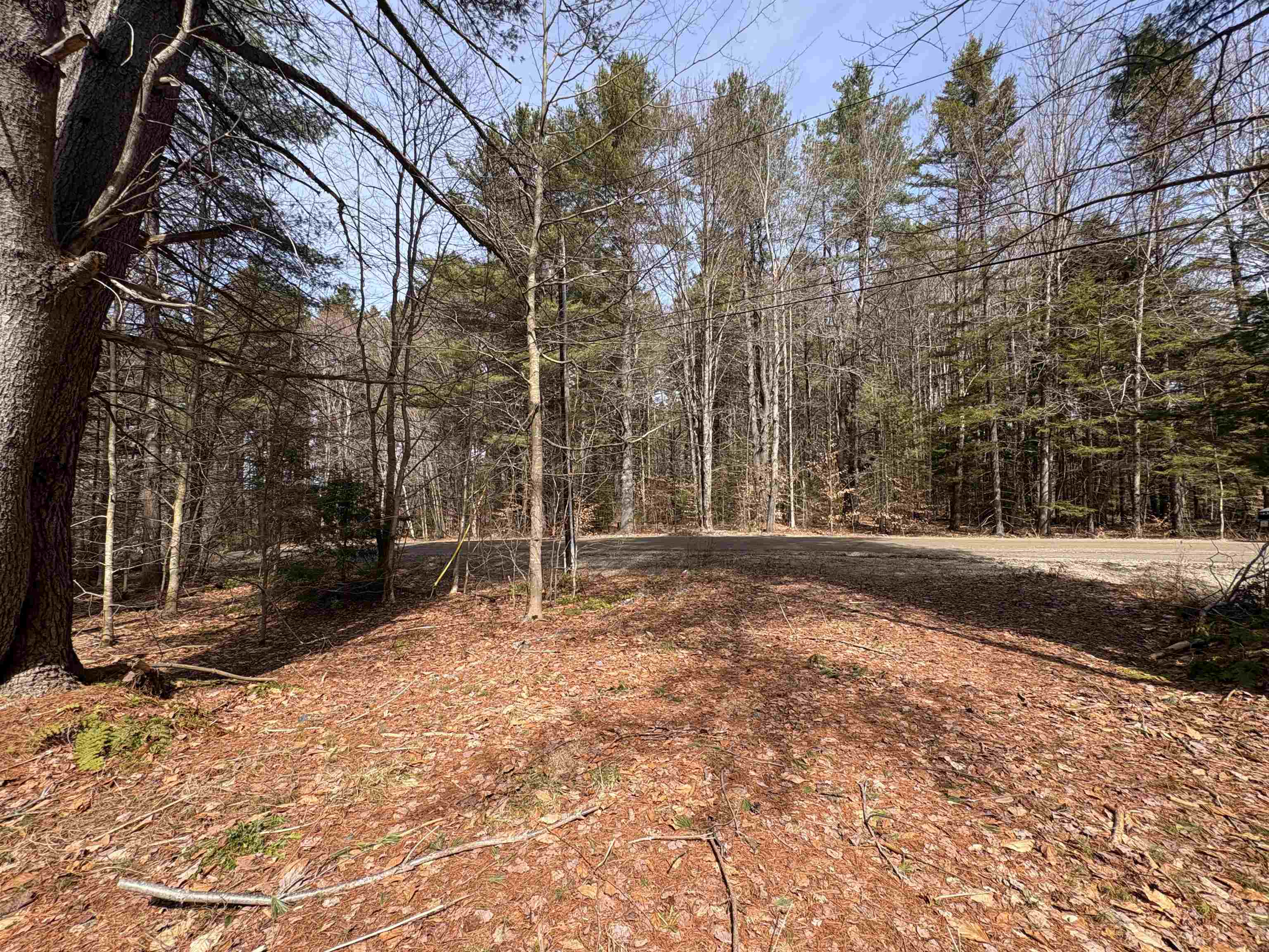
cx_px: 634
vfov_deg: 85.7
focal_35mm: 14
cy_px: 476
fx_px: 513
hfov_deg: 102.1
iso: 40
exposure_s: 1/605
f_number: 2.2
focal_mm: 2.22
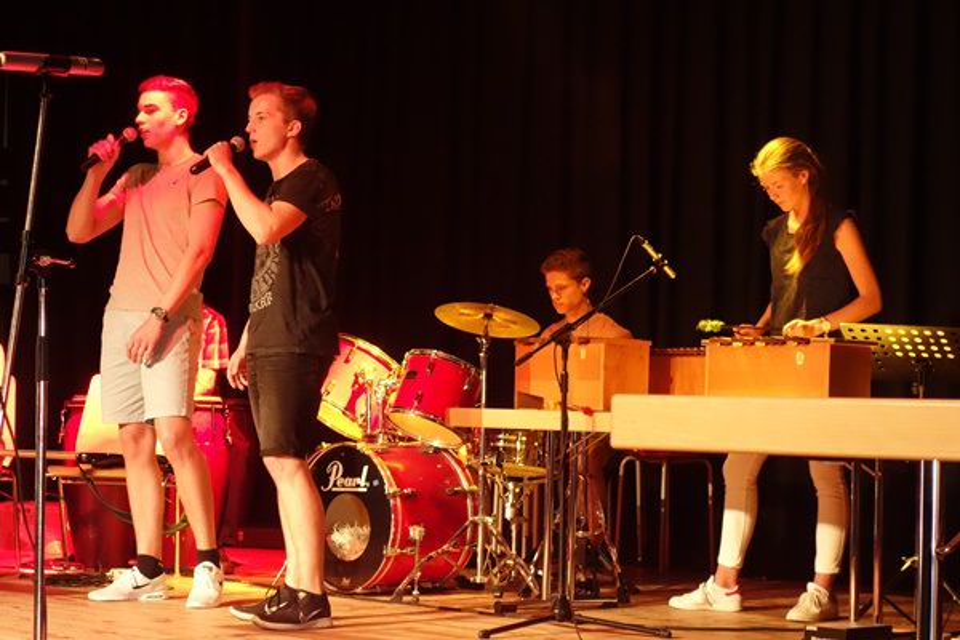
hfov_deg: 22.6
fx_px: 2400
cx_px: 480
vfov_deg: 15.2
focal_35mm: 90
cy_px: 320
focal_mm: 33.56
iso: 3200
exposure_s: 1/50
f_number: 4.5
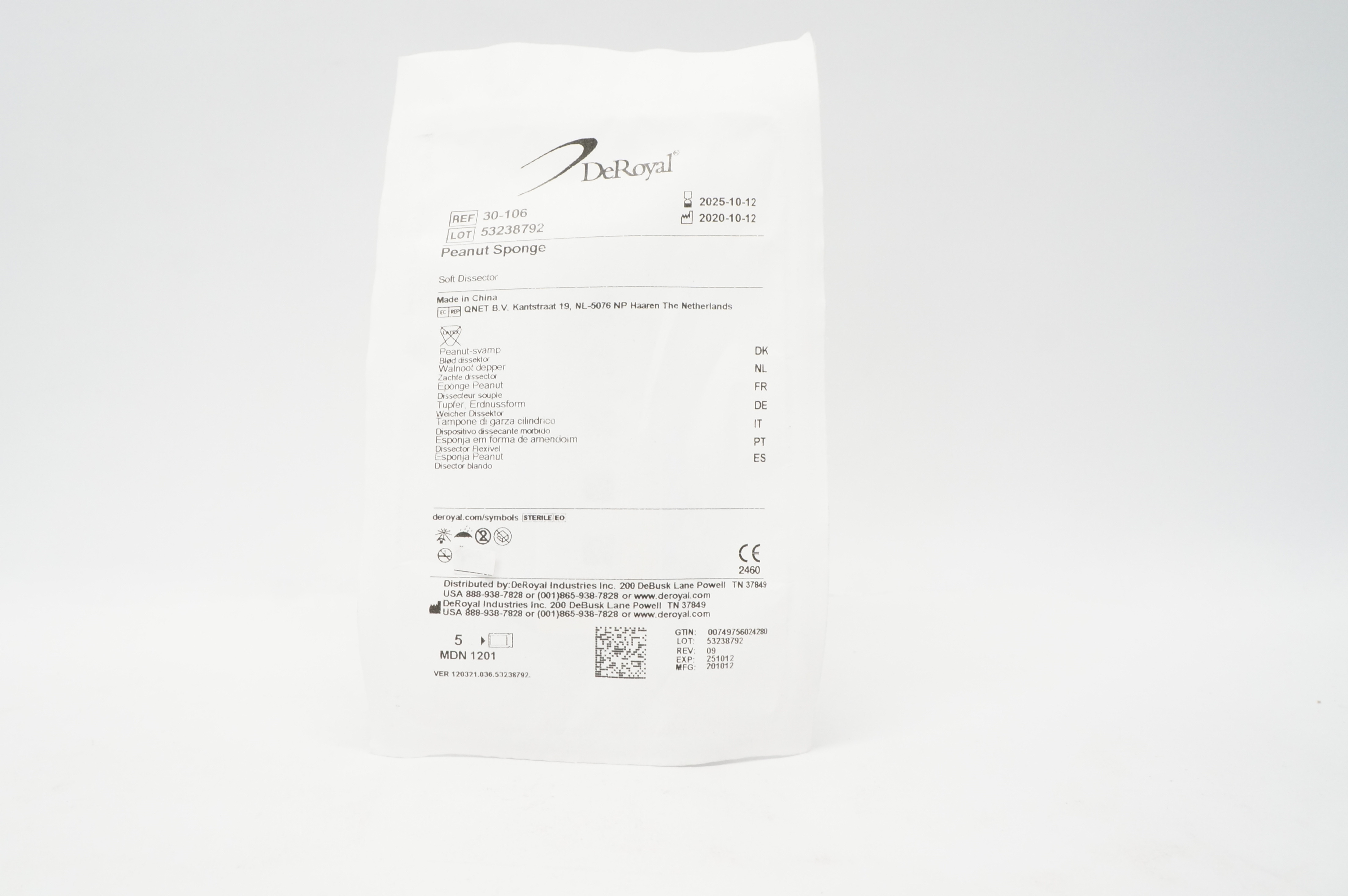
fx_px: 1122
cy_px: 403
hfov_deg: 61.9
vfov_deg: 43.5
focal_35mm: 30
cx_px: 617
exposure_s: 1/40
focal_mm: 18
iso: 800
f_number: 8
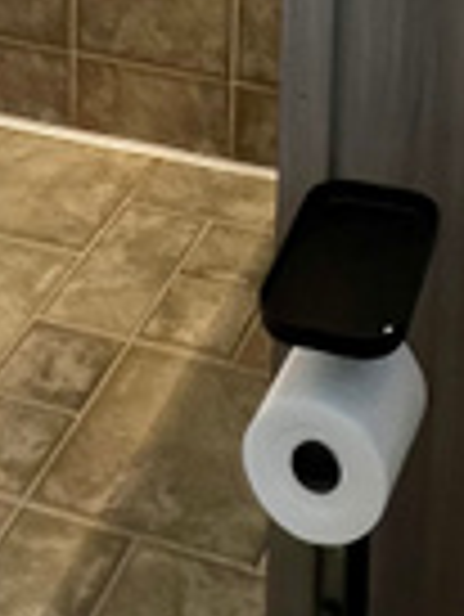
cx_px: 306
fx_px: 1303
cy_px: -409
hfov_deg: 20.1
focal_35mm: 73
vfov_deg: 20.8
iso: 250
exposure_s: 1/120
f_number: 1.8
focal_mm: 1.57
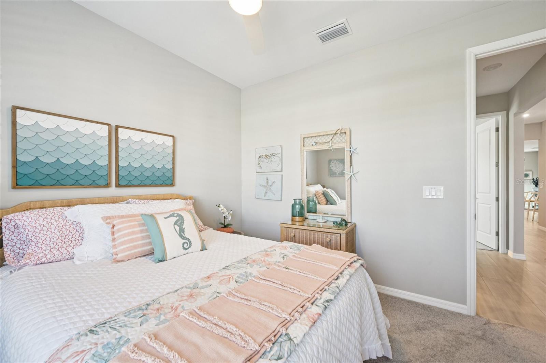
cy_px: 182
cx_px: 273
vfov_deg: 79.1
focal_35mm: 14
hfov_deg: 102.4
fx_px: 220
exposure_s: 1/25
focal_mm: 14.5
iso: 400
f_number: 8
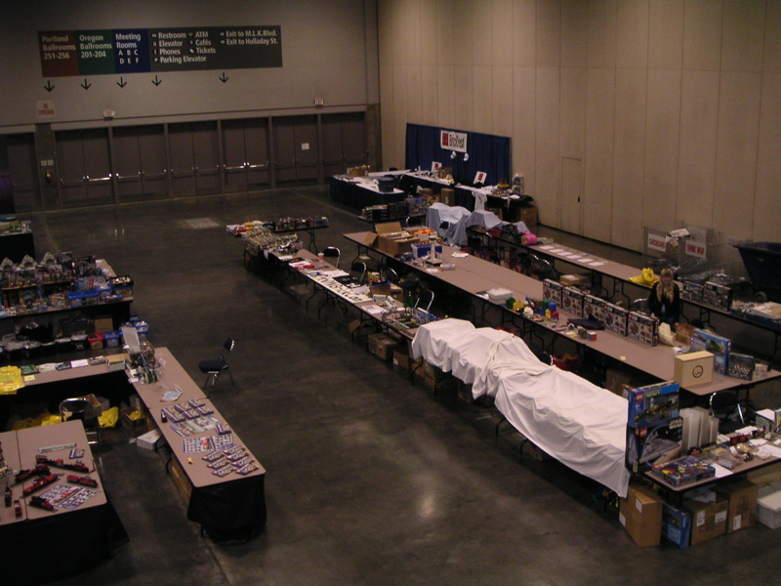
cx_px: 390
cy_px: 293
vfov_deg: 37.7
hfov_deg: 49.0
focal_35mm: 38
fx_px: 857
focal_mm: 6
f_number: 2.8
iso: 160
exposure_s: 1/45
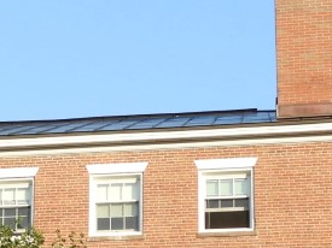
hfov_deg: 12.3
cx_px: -77
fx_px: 1505
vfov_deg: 9.2
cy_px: 354
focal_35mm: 157
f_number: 3.5
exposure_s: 1/400
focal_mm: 5.4
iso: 100
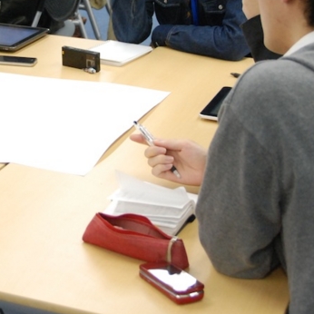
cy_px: 44
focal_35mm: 114
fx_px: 1172
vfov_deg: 15.1
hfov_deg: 15.2
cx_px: 61
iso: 800
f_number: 4.5
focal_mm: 31
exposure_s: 1/80
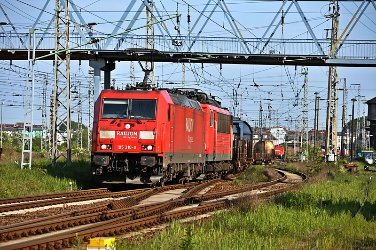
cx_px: 188
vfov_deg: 7.3
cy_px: 125
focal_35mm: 188
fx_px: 1956
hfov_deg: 11.0
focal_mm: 125
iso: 220
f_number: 5.6
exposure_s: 1/500
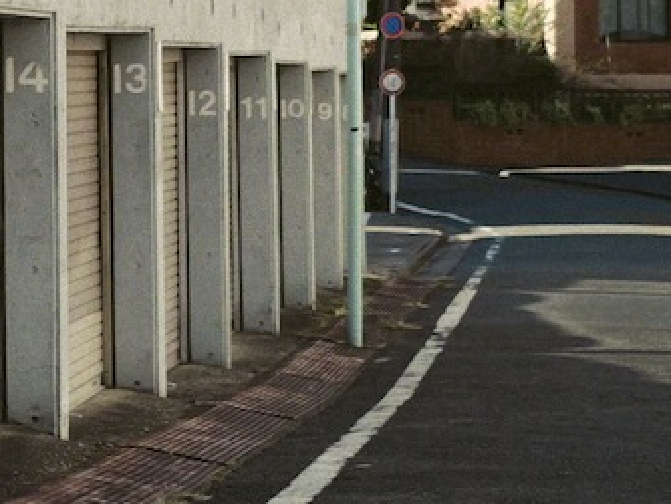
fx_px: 2754
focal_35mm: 142
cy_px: -32
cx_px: -435
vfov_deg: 10.4
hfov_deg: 12.9
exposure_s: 1/2000
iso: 100
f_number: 1.8
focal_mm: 15
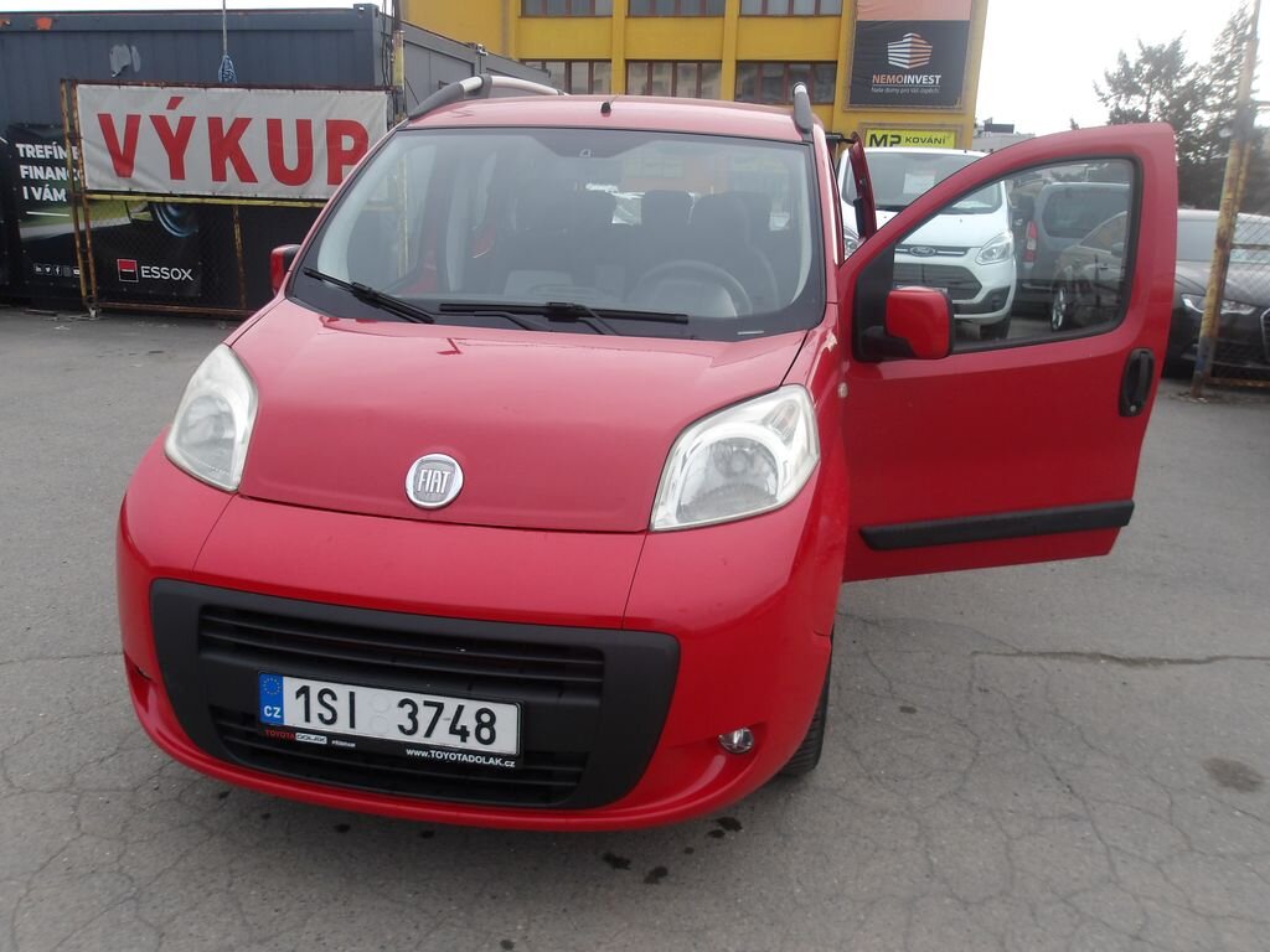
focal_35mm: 27
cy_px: 476
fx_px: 991
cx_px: 635
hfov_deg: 65.3
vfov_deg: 51.4
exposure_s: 1/492
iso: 100
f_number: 3
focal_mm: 4.9
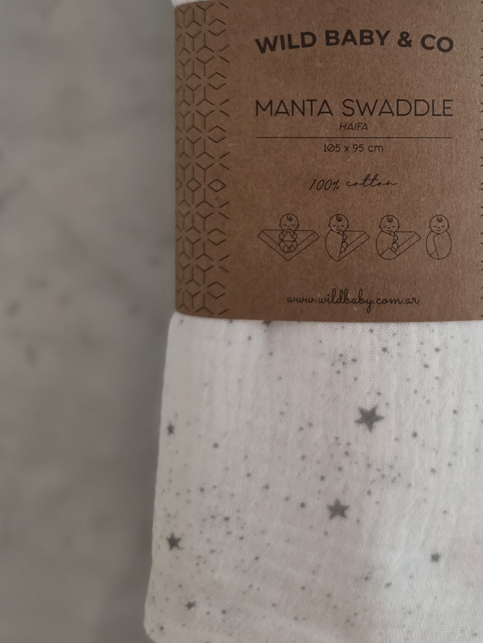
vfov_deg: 46.1
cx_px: 367
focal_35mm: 39
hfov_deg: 35.9
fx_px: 725
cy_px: 159
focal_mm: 6.3
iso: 640
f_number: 1.7
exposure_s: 1/101
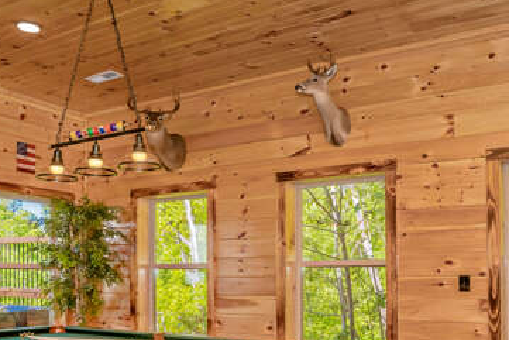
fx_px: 481
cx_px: 306
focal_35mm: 34
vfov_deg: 37.7
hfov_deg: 55.4
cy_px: 267
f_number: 8
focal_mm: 16
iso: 500
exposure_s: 1/160
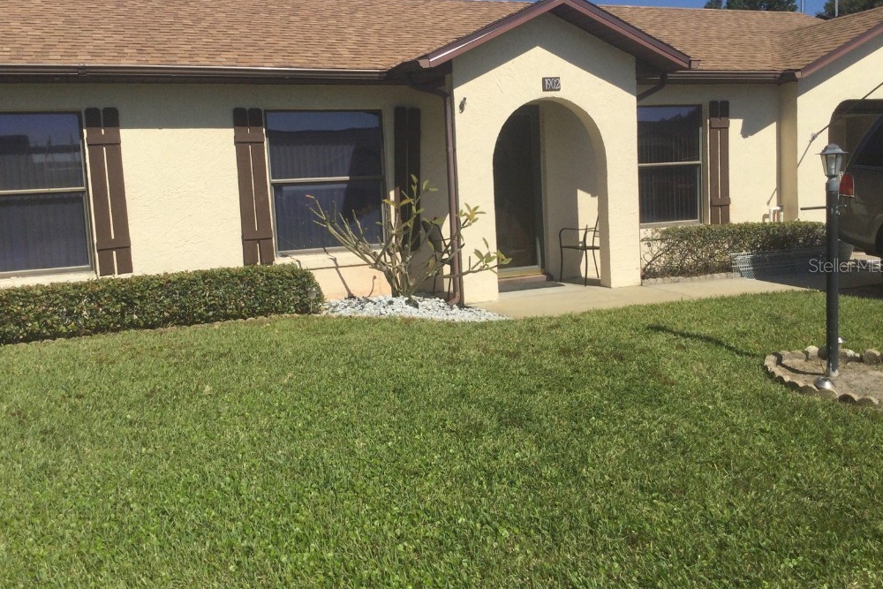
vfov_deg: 39.9
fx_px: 809
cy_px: 265
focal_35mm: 33
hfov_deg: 57.2
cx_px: 440
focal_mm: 3.3
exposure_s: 1/2717
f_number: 2.4
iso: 25
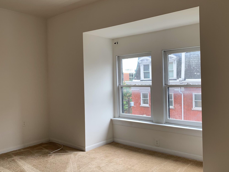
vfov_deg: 44.2
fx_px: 212
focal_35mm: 32
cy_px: 86
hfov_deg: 56.8
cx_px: 112
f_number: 1.8
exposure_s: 1/159
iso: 25
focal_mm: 4.25
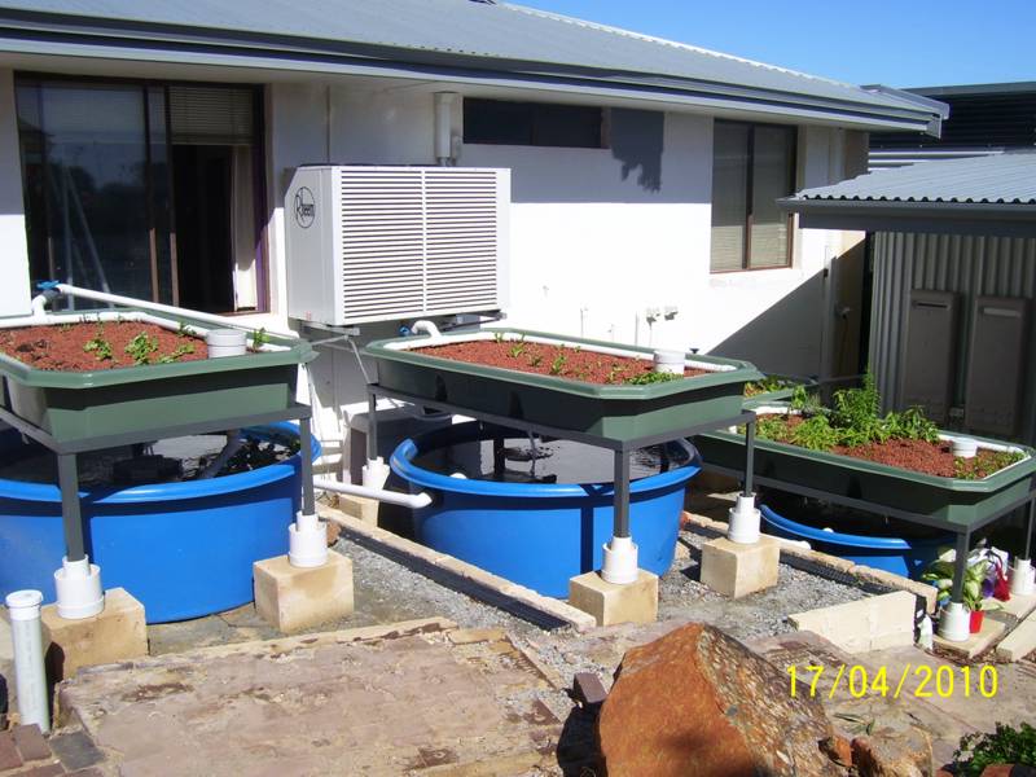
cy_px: 388
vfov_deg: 41.8
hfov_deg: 54.0
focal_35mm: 34
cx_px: 518
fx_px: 1018
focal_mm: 5.6
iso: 80
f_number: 4.8
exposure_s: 1/750
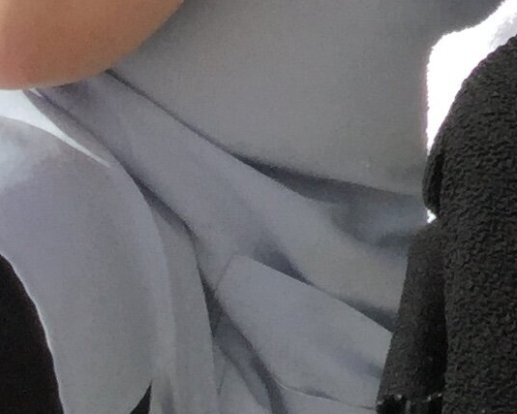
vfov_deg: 7.5
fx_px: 2830
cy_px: -730
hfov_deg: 9.7
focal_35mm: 185
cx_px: 1052
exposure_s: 1/840
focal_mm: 3.3
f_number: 2.4
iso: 25
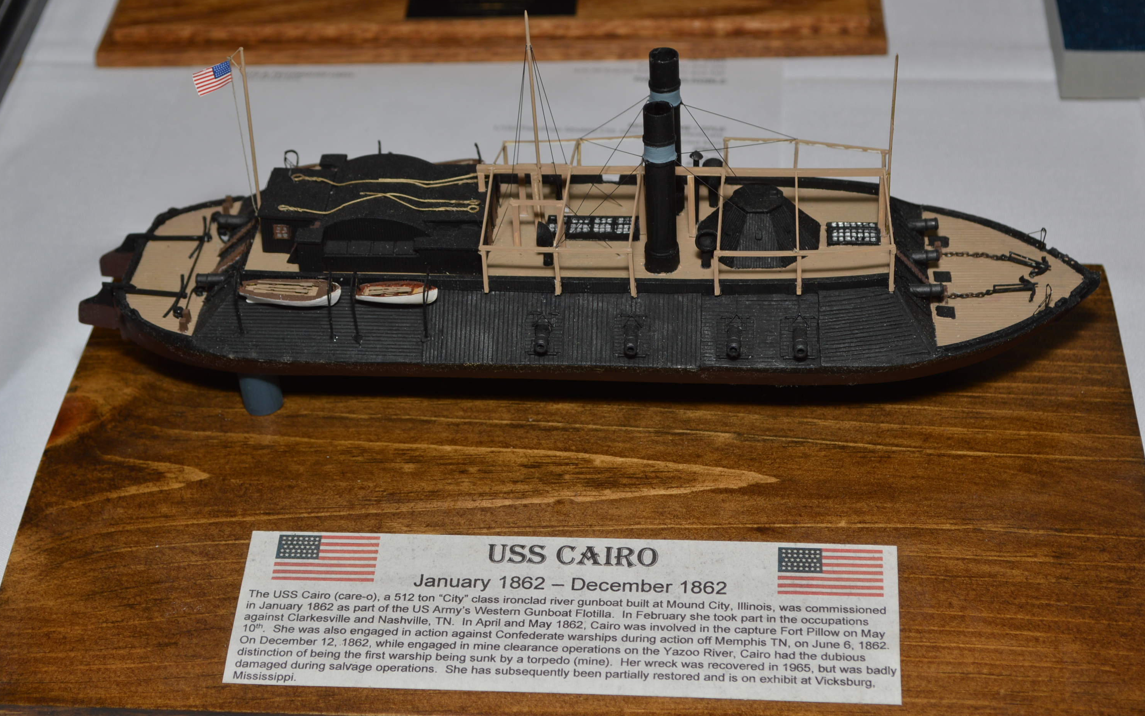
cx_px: 567
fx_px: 2216
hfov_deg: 29.0
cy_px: 336
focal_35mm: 71
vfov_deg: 18.3
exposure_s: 1/60
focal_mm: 46
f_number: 8
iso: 100
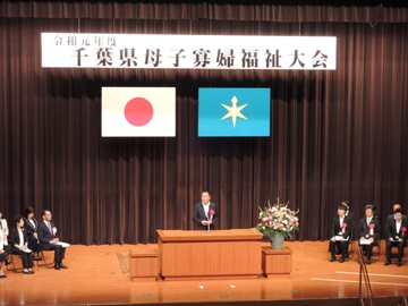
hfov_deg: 23.0
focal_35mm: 85
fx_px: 1002
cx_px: 204
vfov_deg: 17.4
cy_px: 153
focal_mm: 15.2
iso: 500
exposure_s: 1/25
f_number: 5
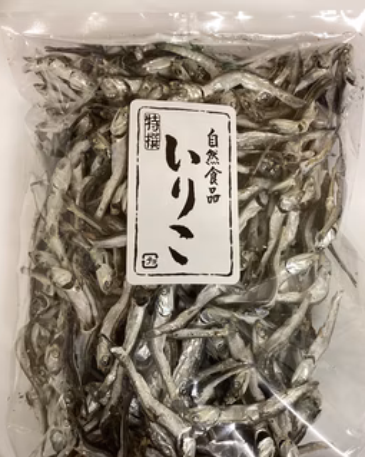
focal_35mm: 38
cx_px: 208
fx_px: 513
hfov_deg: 39.1
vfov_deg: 47.5
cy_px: 285
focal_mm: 3.3
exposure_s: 1/60
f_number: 2.4
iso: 160
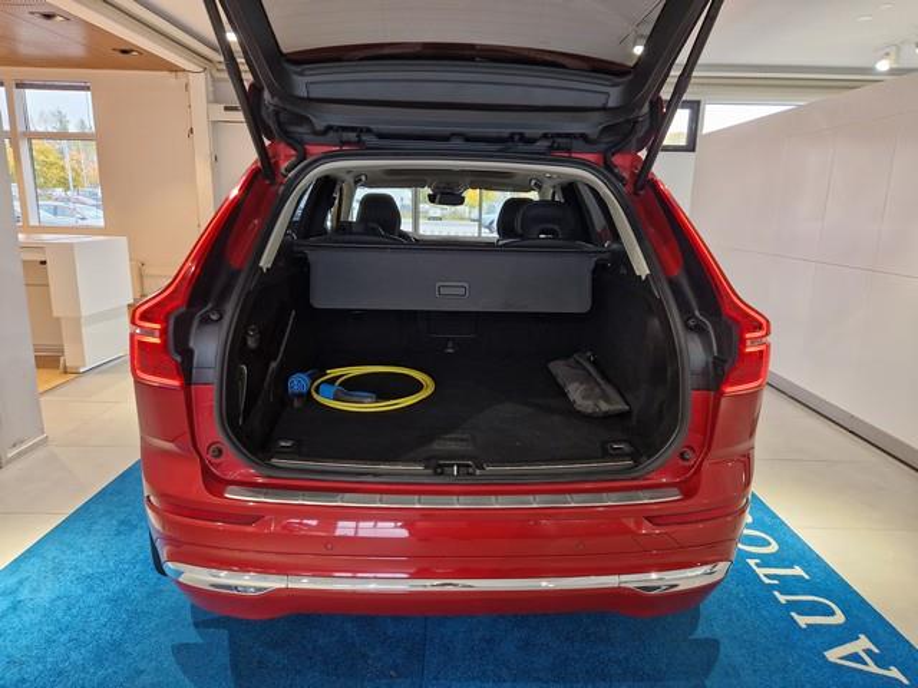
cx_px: 459
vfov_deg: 58.9
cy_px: 344
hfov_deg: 73.9
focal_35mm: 23
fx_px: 610
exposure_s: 1/180
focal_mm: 5.4
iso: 200
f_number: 1.8
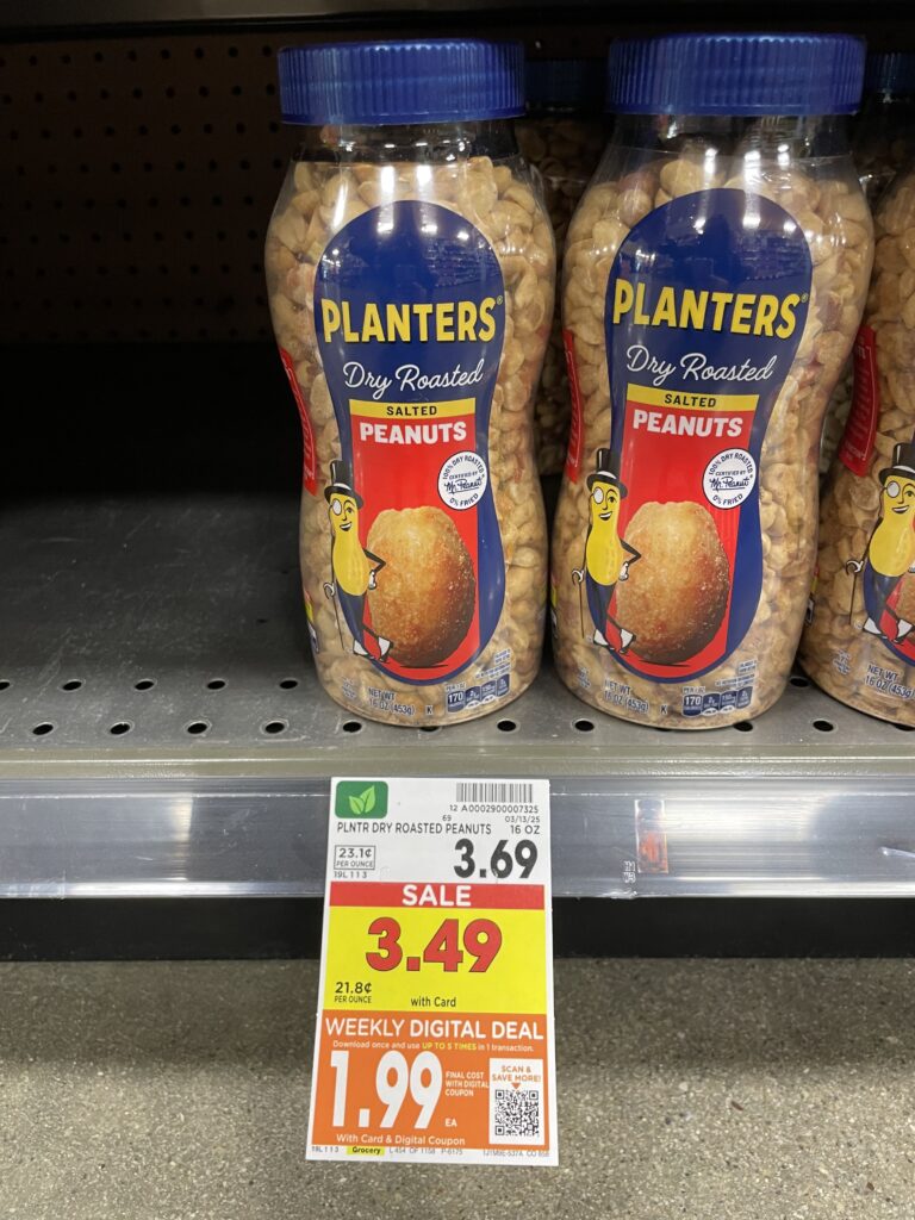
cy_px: 610
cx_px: 458
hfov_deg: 53.1
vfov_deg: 67.3
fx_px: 916
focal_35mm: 26
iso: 250
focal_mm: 4.2
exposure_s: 1/60
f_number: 1.6
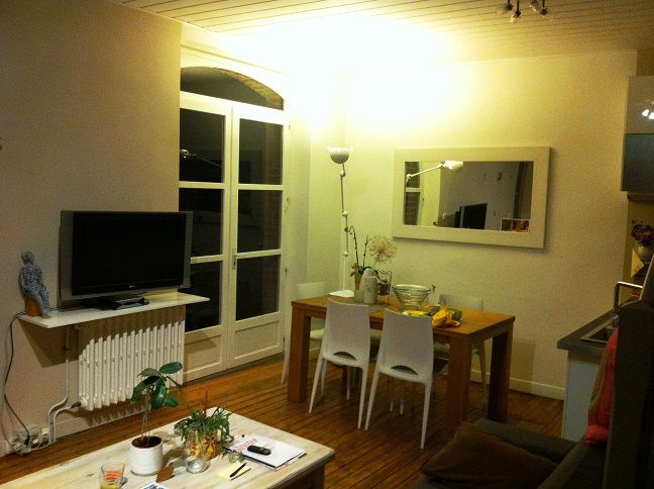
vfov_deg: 40.6
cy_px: 244
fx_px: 660
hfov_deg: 52.7
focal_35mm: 35
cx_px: 327
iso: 320
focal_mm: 3.85
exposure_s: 1/15
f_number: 2.8
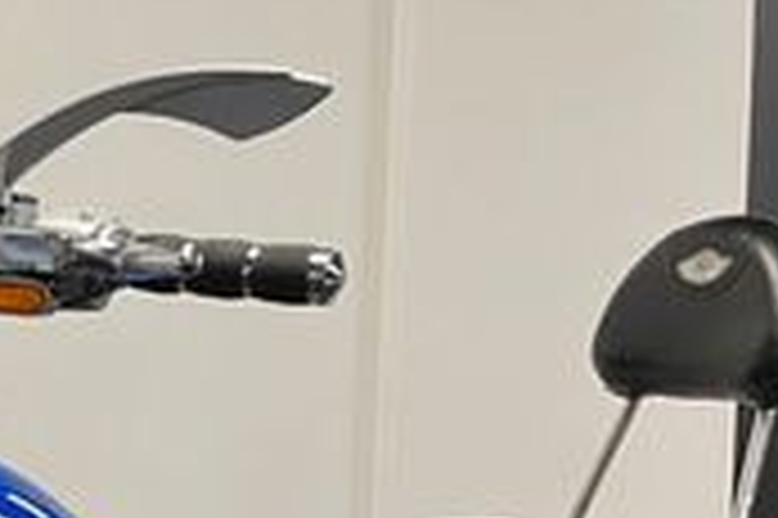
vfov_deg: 12.9
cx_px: -450
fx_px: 2159
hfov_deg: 17.9
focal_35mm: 100
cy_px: 775
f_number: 1.6
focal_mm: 5.1
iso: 80
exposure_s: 1/50
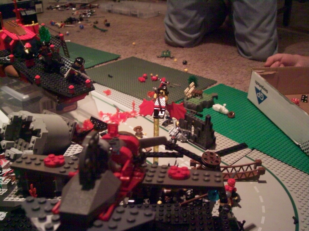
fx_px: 321
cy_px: 116
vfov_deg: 39.6
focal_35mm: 36
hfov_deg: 51.4
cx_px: 154
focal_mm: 6
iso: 160
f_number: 2.7
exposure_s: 1/8
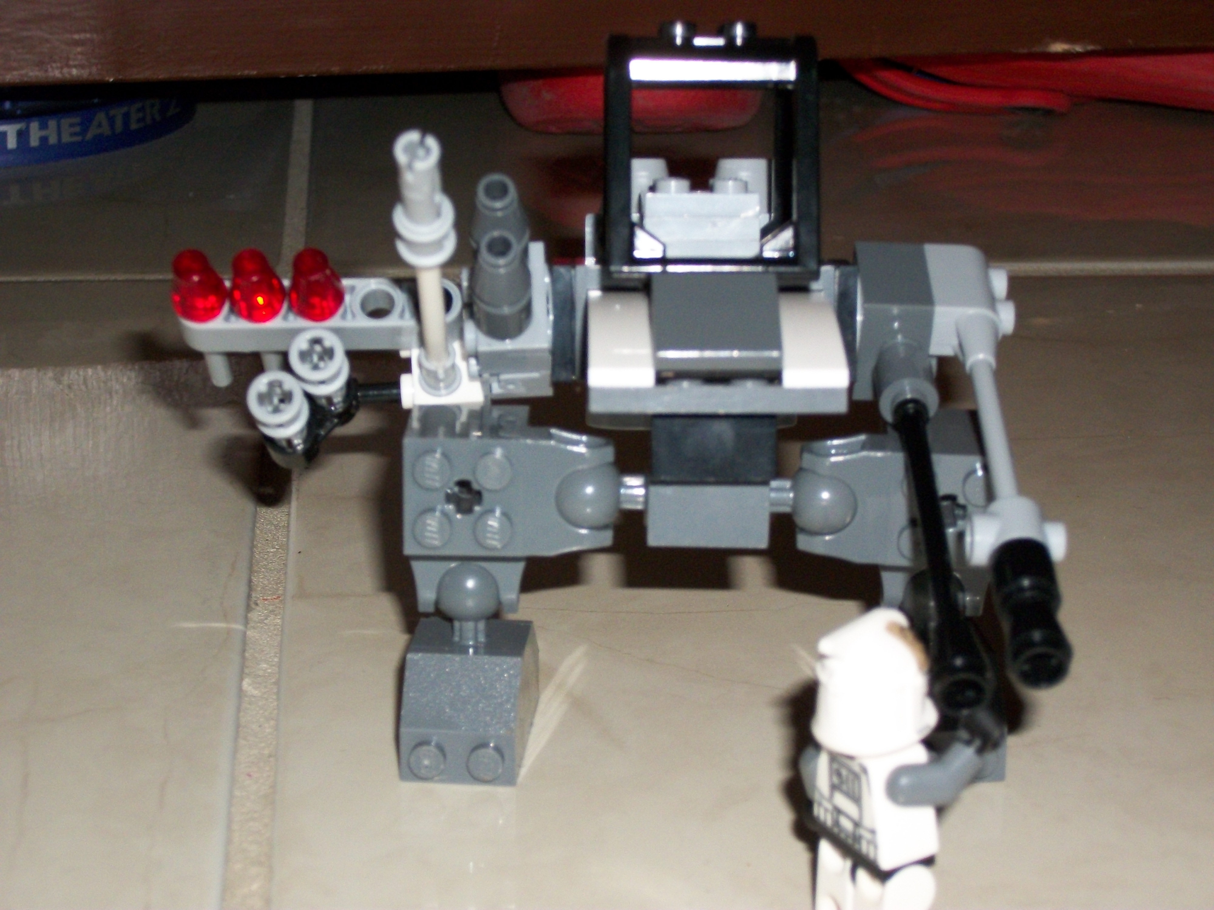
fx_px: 2700
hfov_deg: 25.3
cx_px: 607
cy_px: 455
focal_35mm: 77
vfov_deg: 19.1
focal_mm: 13.7
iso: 250
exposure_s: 1/500
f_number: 4.6
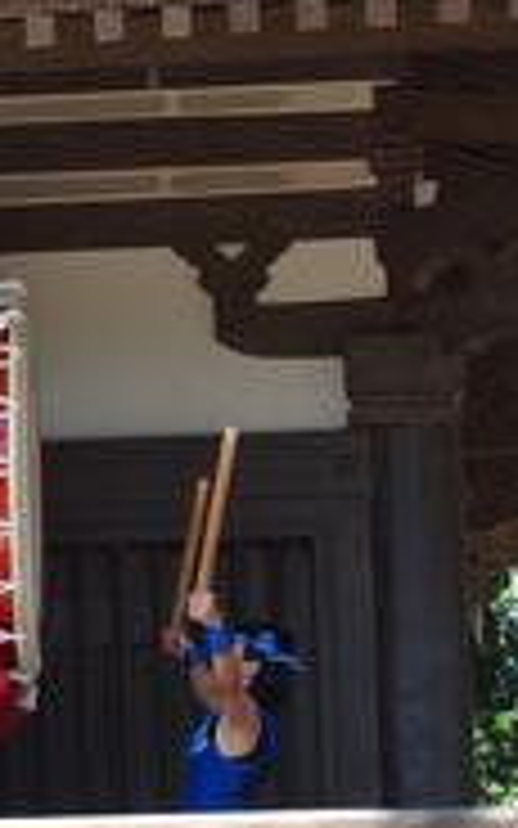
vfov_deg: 13.0
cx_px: -293
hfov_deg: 8.0
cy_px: 396
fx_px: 3637
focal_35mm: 161
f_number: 3.5
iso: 100
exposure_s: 1/250
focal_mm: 13.2
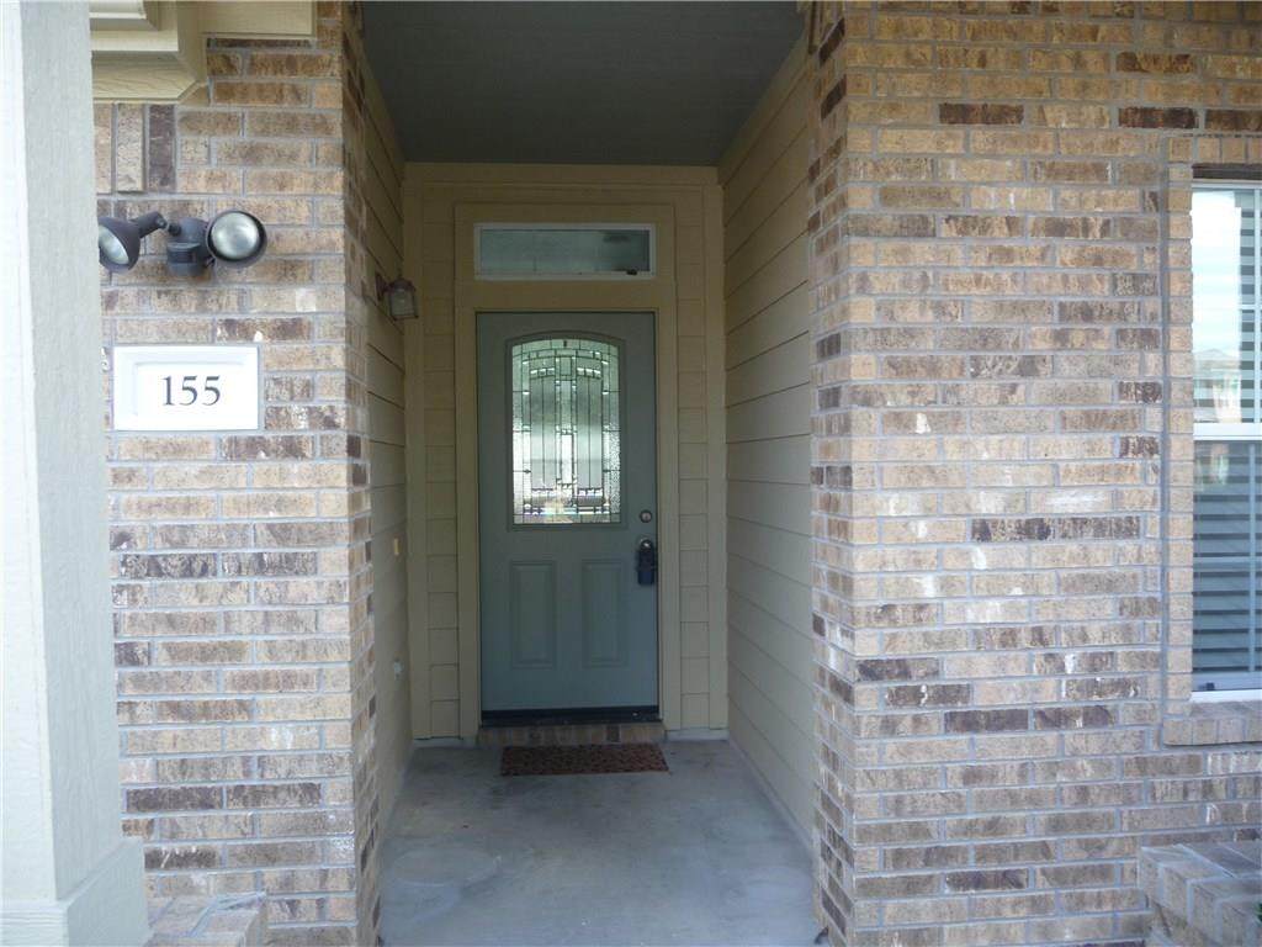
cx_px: 631
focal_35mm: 28
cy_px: 474
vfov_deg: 49.7
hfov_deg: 63.4
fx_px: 1021
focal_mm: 4.7
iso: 100
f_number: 3.3
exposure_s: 1/50
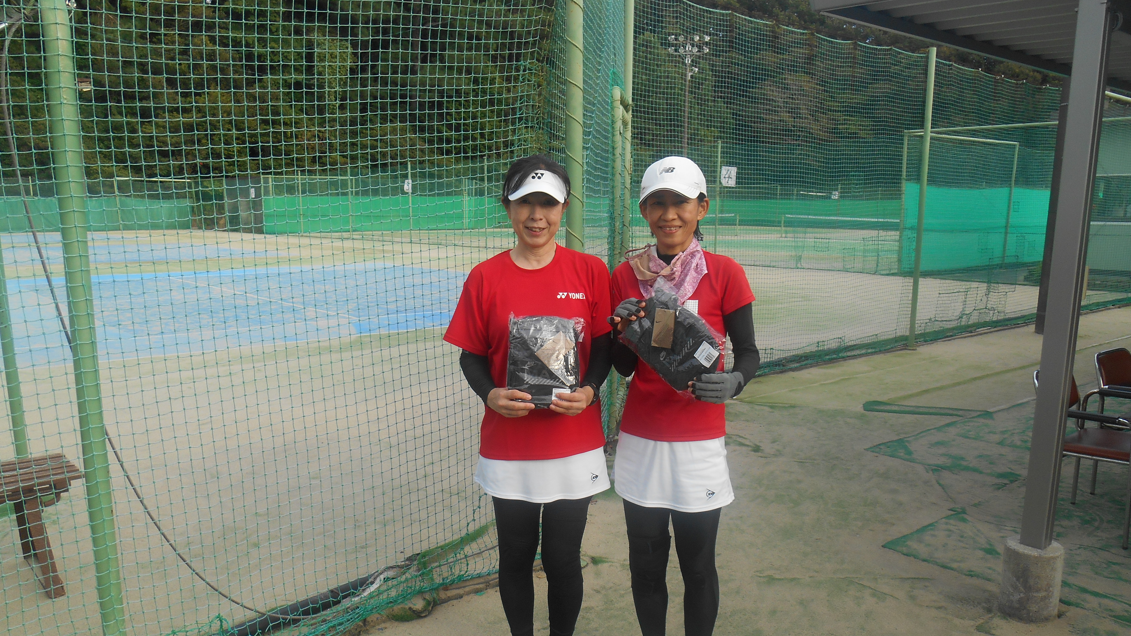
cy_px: 393
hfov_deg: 66.1
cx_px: 556
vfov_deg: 39.9
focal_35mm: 29
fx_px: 870
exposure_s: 1/160
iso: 80
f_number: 3.4
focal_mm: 4.7
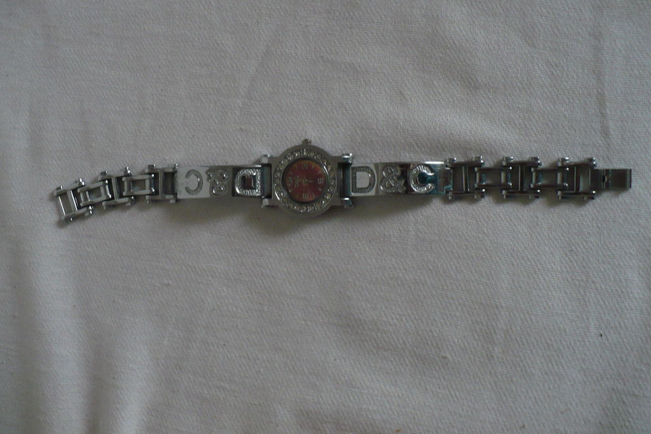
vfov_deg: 34.2
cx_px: 324
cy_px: 203
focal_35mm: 39
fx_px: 705
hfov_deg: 49.6
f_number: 2.8
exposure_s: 1/8
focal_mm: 6.1
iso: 200
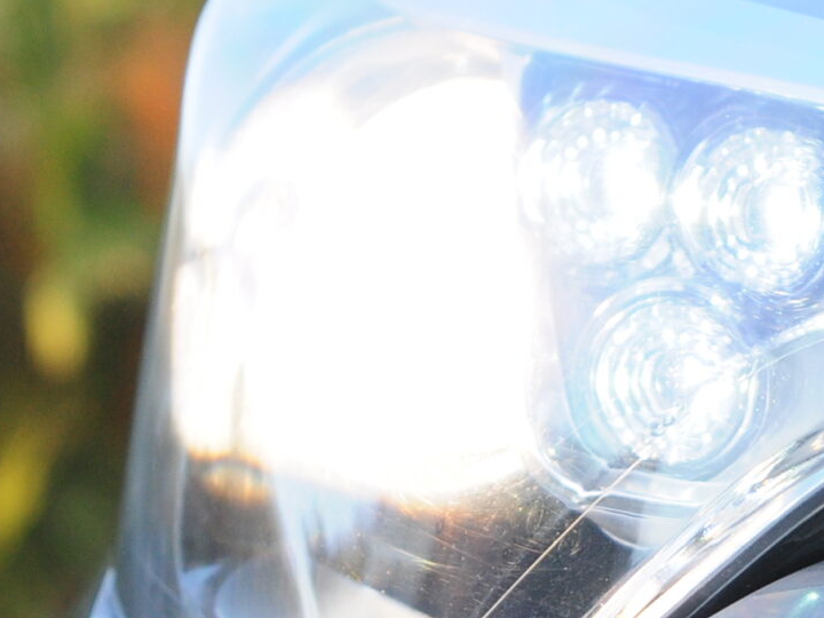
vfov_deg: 5.3
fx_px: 6706
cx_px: 735
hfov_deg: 7.0
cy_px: 309
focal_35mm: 282
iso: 500
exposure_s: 1/250
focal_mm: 55
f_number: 5.6
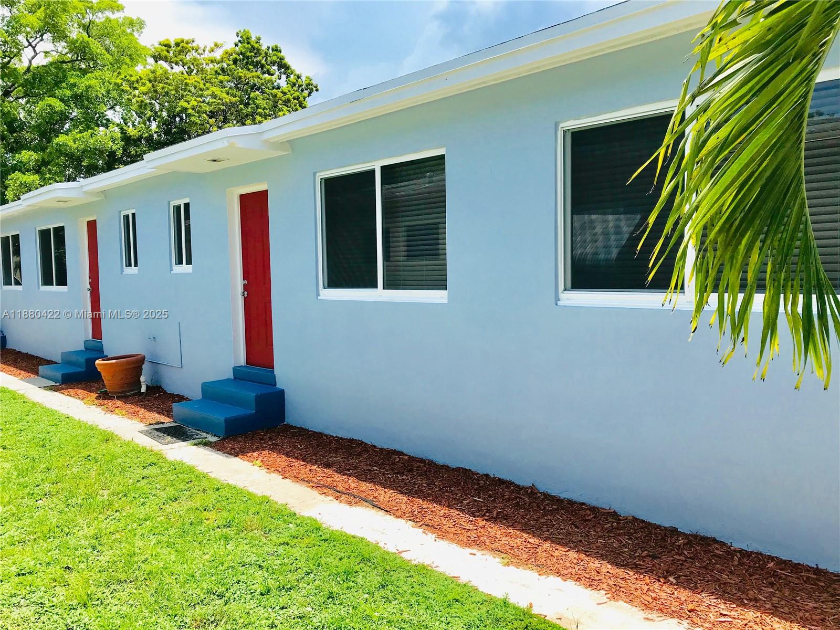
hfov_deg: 63.4
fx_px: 679
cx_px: 420
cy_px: 315
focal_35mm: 28
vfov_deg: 49.7
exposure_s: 1/1520
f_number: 1.8
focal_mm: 3.99
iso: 20
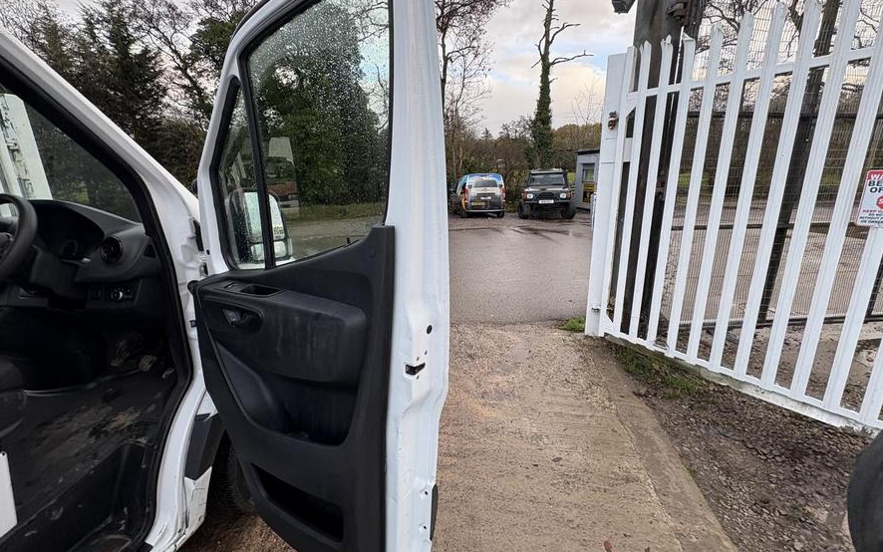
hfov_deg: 101.5
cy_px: 261
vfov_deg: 74.7
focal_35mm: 15
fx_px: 361
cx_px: 442
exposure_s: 1/99
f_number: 2.2
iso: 32
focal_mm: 2.22
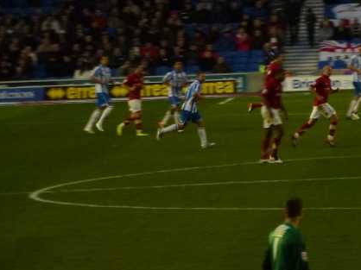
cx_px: 344
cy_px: 52
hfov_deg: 4.8
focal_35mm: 410
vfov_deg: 3.6
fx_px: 4273
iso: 400
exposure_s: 1/80
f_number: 5.5
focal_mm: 38.3
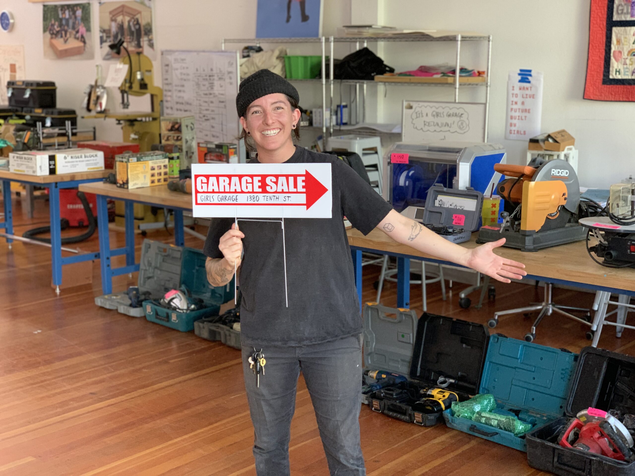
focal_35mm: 52
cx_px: 318
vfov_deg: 28.0
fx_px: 954
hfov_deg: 36.8
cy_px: 238
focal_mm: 6
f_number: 2.4
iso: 160
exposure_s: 1/60
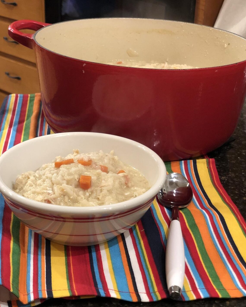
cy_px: 159
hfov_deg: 27.6
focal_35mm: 55
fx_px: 500
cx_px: 124
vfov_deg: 34.1
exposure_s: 1/20
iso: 160
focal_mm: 6
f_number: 2.4
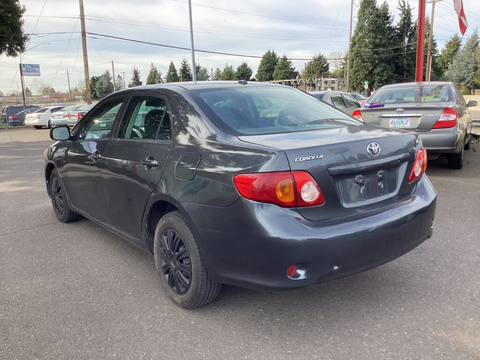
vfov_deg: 45.4
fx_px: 430
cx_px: 240
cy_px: 180
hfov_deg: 58.4
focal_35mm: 31
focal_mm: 3.3
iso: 25
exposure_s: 1/324
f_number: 2.4
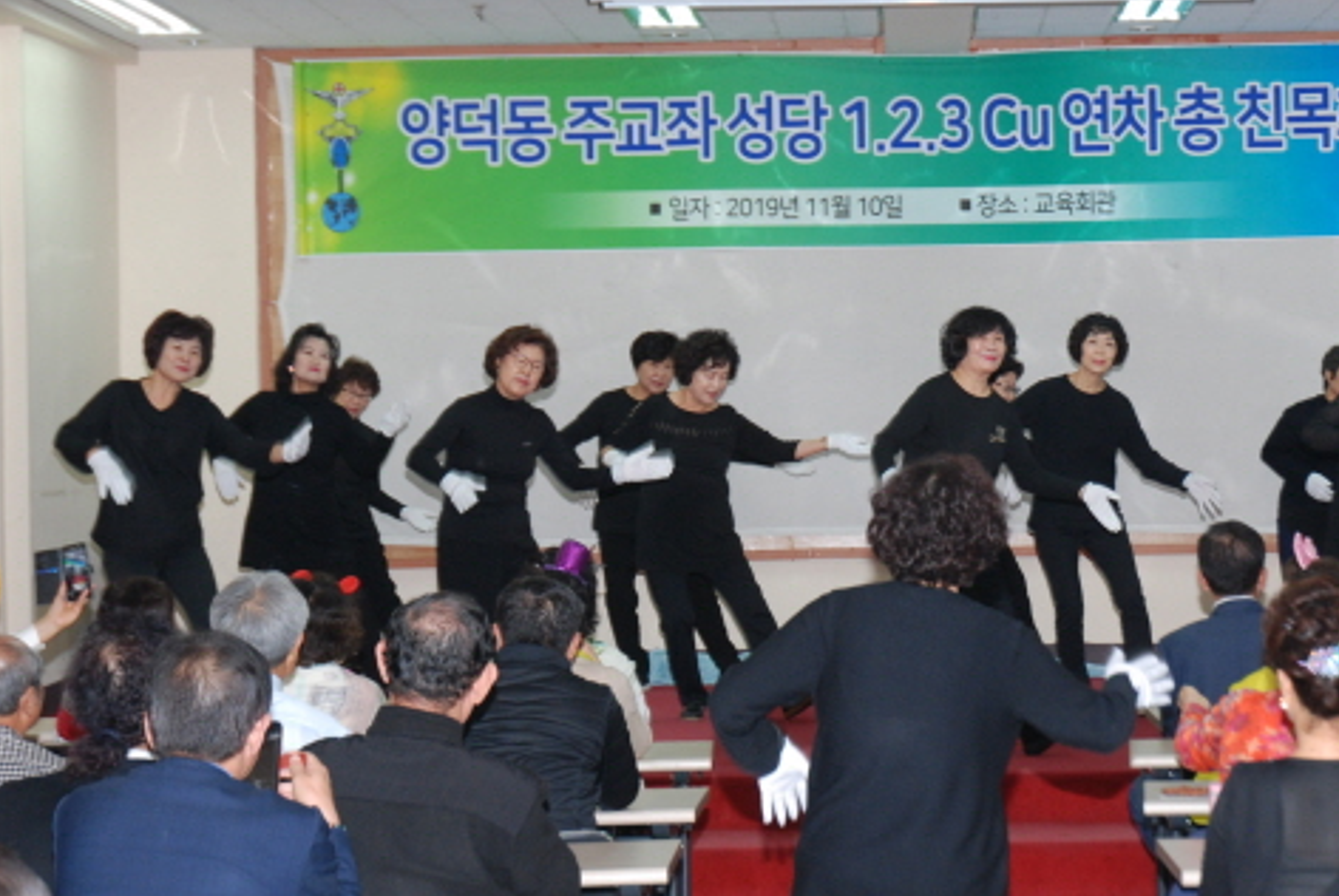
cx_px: 965
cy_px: 410
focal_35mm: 89
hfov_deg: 22.7
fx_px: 3314
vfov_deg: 15.4
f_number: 5.6
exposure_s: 1/60
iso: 400
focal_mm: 40
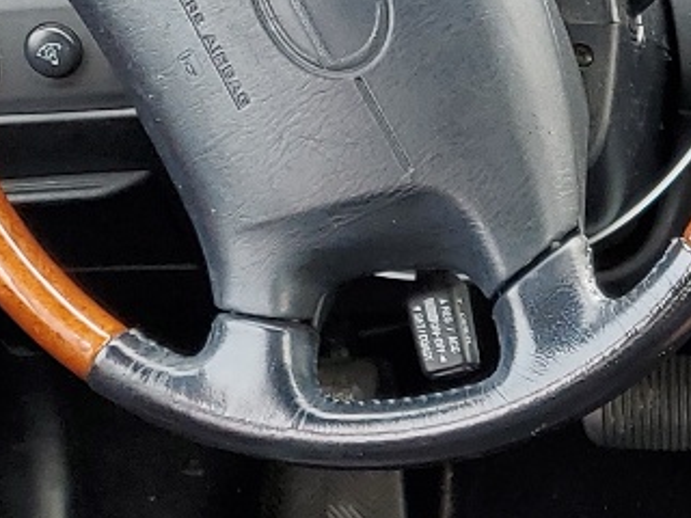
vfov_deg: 11.1
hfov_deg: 14.2
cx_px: 1049
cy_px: 699
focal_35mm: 130
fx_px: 2595
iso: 50
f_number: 1.5
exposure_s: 1/159
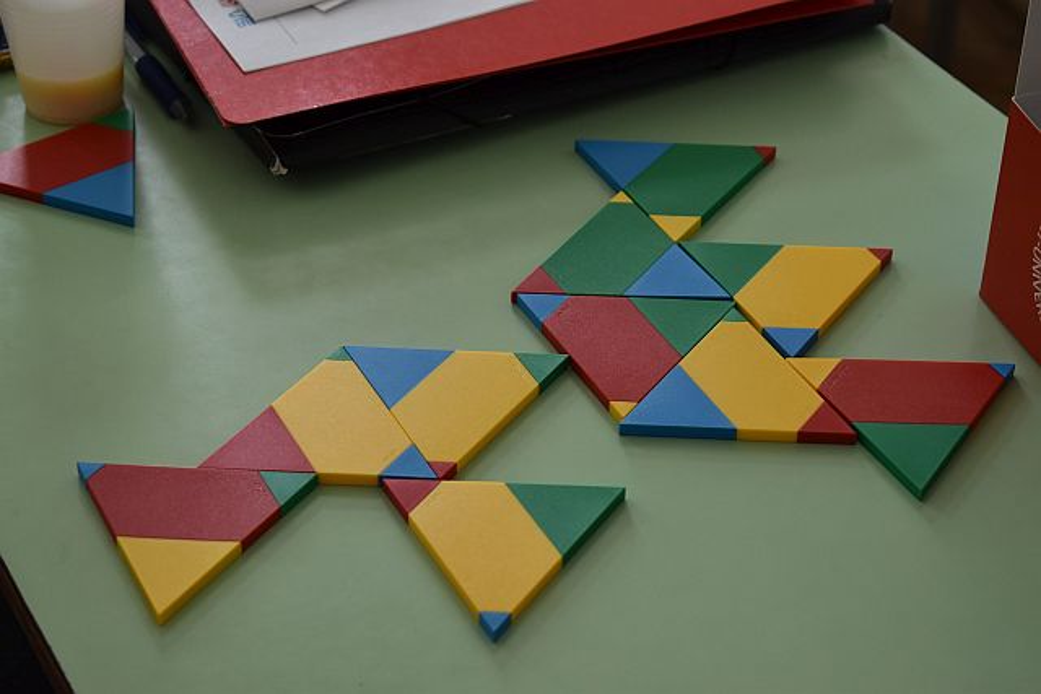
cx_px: 520
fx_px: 2386
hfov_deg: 24.6
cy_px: 347
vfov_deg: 16.6
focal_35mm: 82
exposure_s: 1/160
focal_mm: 55
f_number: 5.6
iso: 800
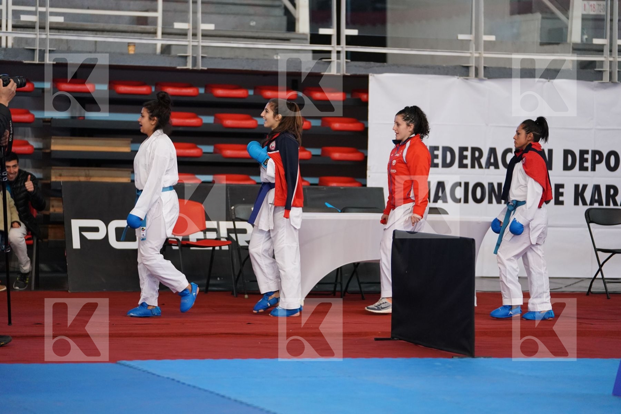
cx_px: 310
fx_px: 2311
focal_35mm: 134
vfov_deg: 10.2
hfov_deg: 15.3
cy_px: 207
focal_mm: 134
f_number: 2.8
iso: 3200
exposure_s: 1/1000
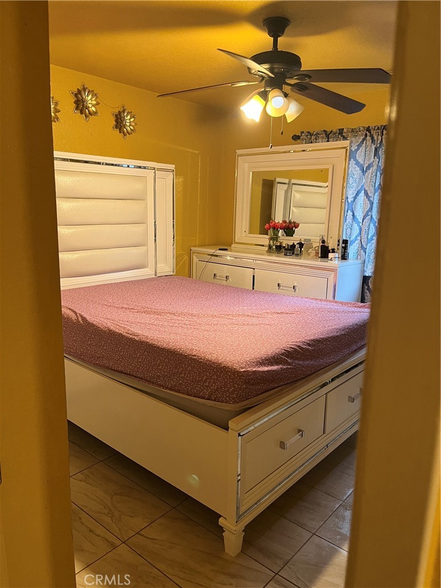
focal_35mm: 26
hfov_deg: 53.1
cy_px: 294
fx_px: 442
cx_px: 220
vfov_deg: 67.3
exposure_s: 1/60
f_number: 1.6
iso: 250
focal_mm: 5.1
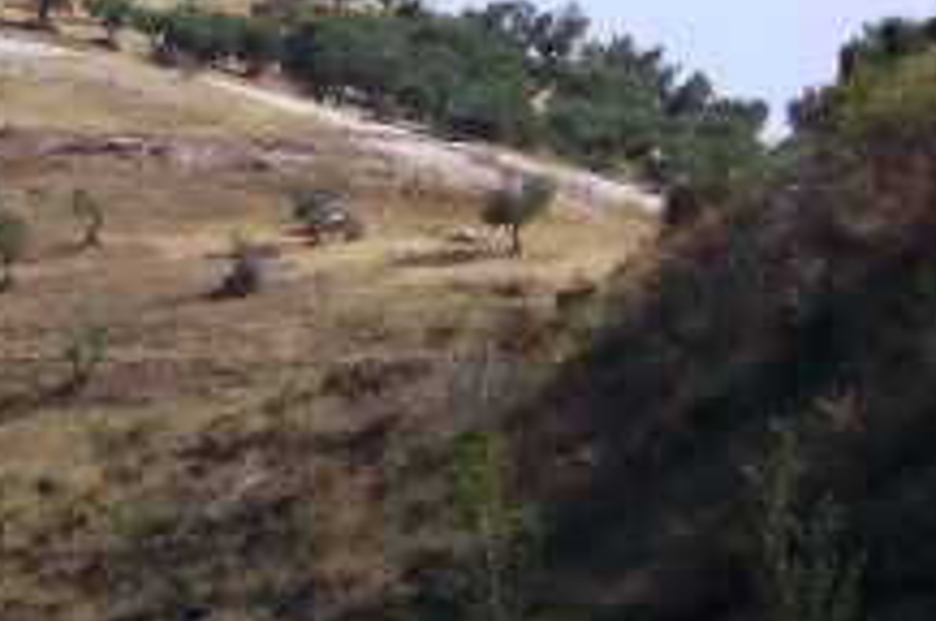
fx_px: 10930
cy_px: -351
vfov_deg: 3.2
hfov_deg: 4.9
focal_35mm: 421
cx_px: -306
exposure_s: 1/350
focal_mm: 24
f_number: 8
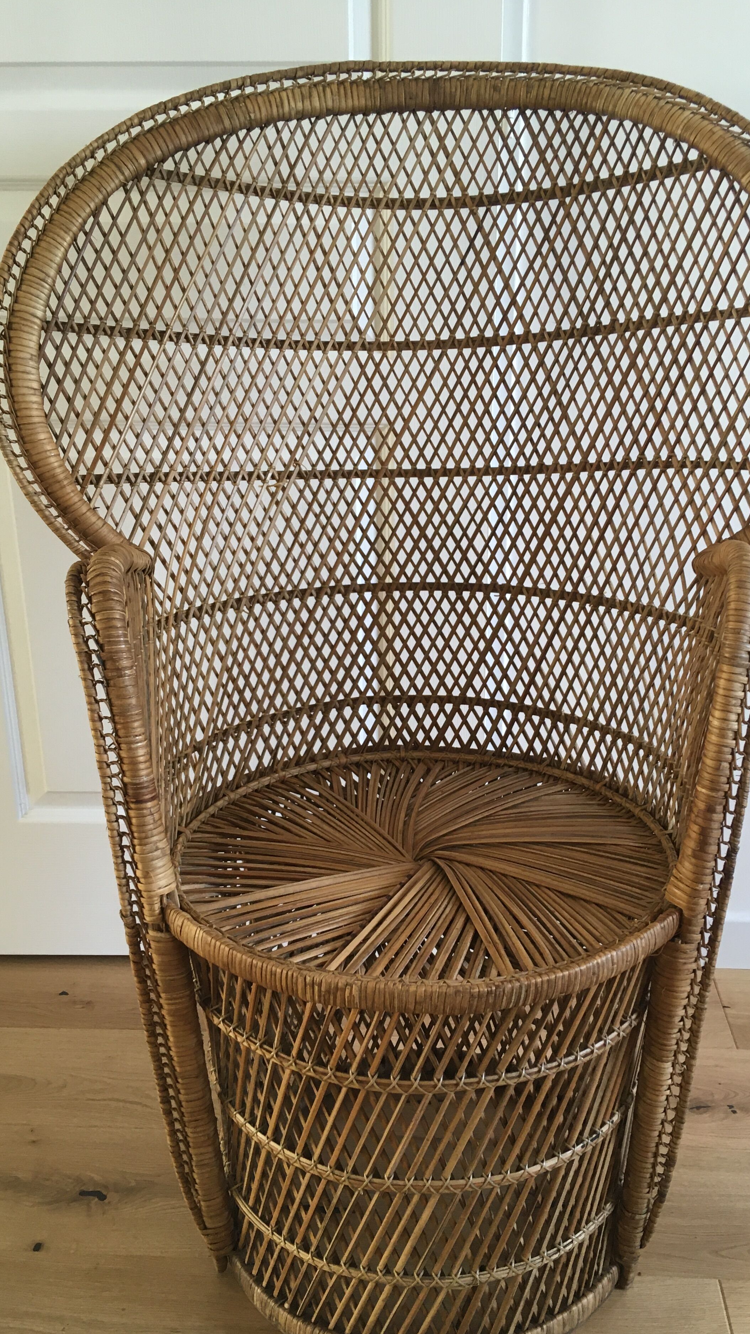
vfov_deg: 58.0
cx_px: 413
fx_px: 1202
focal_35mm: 34
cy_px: 715
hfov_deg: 34.6
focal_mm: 4.15
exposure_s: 1/33
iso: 100
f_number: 2.2
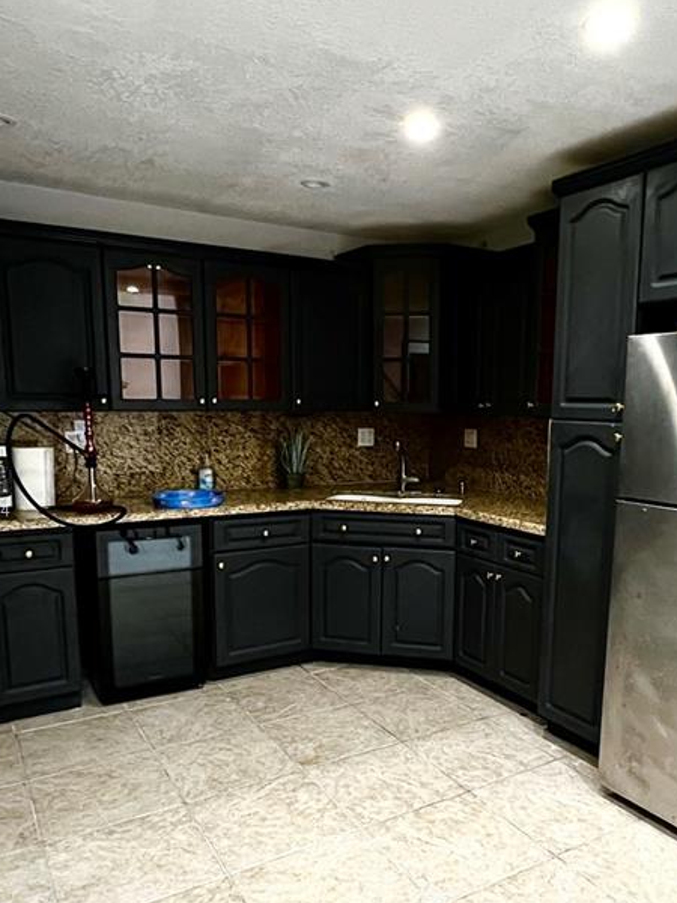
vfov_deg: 67.0
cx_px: 412
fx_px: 678
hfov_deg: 52.6
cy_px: 512
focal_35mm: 26
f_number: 1.8
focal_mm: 1.57
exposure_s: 1/60
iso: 1000
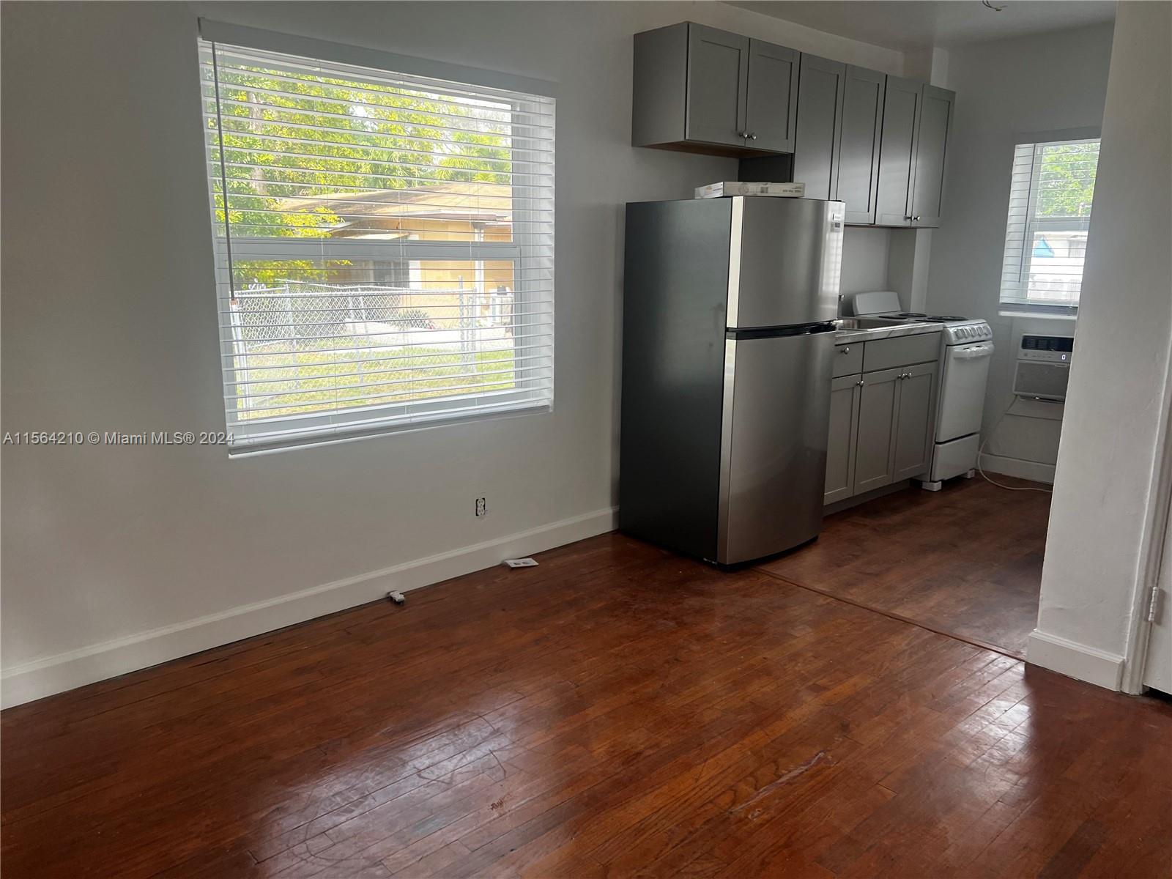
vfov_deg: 53.1
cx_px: 586
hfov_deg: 67.3
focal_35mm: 26
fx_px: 880
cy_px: 440
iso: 50
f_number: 1.5
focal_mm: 5.7
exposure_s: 1/127
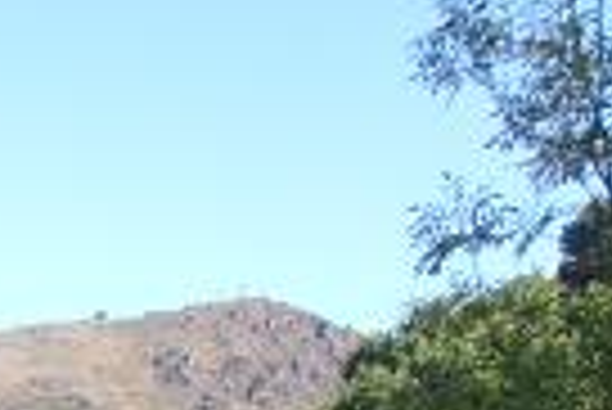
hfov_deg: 17.4
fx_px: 1651
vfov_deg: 12.2
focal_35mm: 97
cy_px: 879
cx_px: -468
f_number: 3
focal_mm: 4.2
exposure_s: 1/400
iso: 80
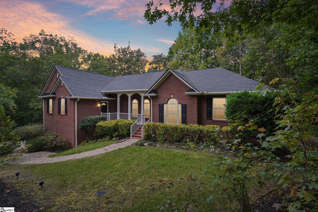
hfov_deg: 100.4
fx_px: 132
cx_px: 159
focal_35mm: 15
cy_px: 106
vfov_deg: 77.3
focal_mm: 10
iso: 250
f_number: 8
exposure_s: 1/30
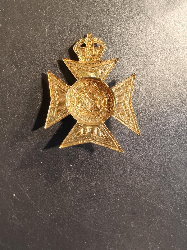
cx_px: 94
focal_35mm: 23
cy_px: 125
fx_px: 166
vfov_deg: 73.9
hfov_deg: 58.9
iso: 250
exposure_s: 1/50
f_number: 2
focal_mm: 2.32
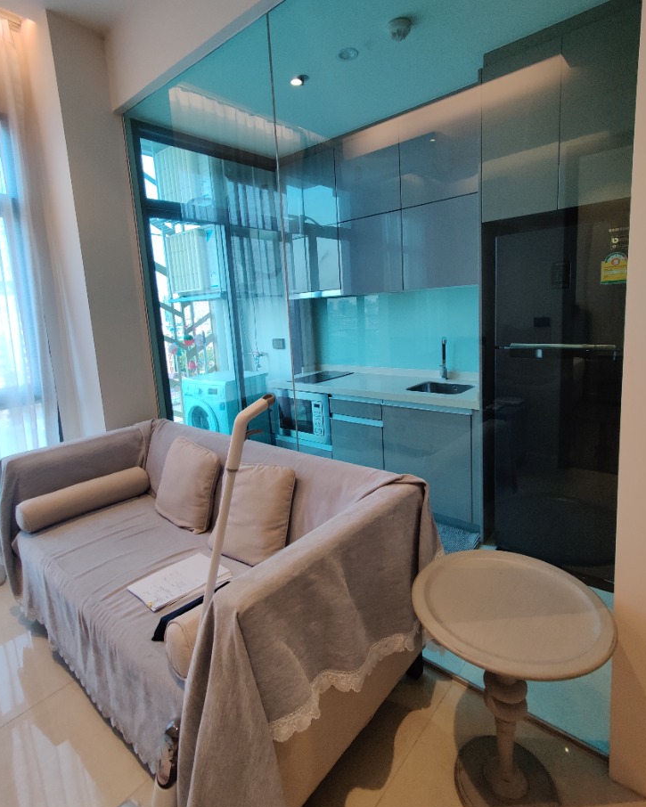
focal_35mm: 14
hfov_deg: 88.0
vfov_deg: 100.5
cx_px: 329
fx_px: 335
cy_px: 374
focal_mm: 2.25
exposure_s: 1/33
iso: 200
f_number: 2.2
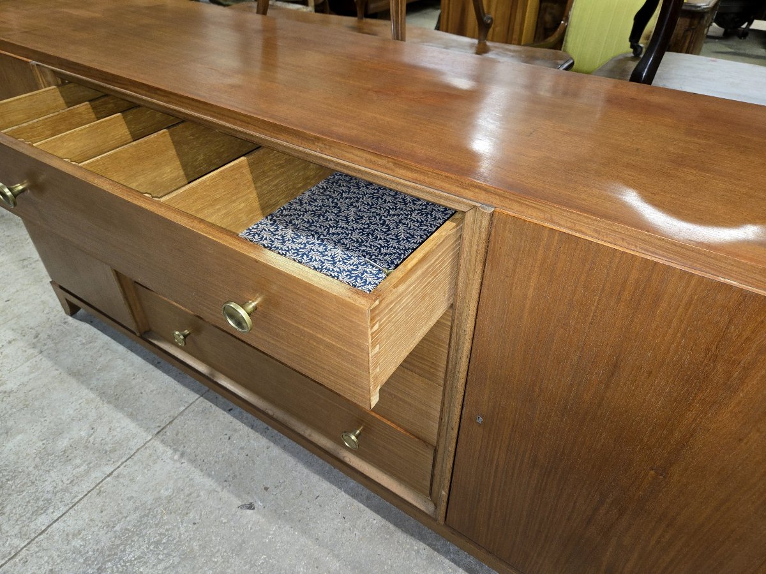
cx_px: 383
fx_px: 509
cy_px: 287
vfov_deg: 58.9
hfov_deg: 73.9
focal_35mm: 23
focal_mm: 5.4
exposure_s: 1/16.7
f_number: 1.8
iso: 125
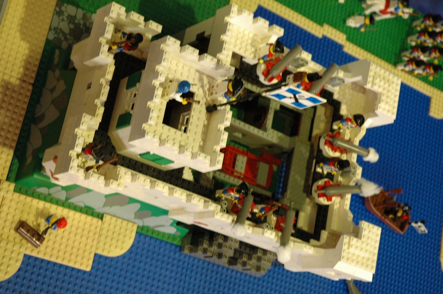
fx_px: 885
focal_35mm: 72
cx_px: 222
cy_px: 147
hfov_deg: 28.1
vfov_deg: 18.9
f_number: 6.3
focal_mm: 48
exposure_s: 1/15
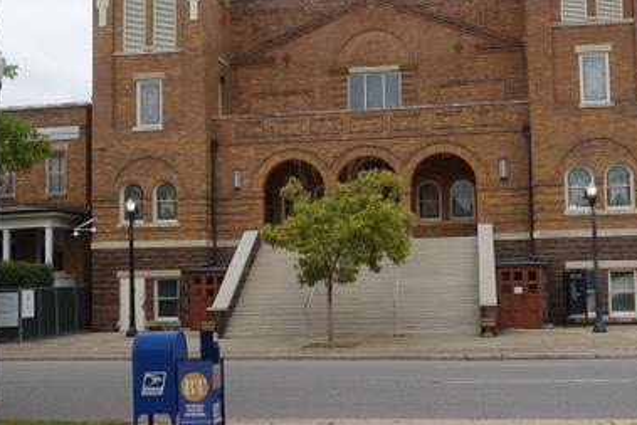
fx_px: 956
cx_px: 313
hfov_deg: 36.9
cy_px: 196
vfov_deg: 25.1
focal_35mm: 54
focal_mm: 11.81
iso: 125
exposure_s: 1/320
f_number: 5.6
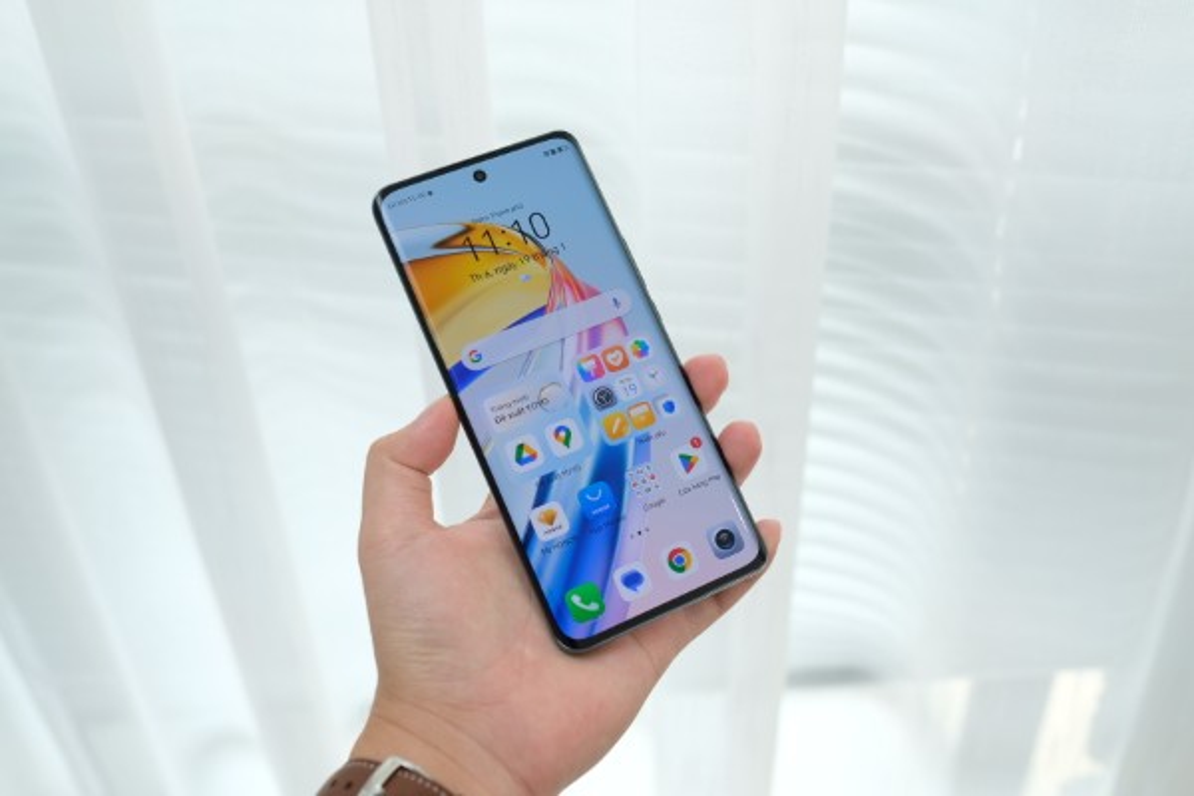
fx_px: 1161
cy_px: 398
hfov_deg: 54.4
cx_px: 597
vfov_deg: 37.9
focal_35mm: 35
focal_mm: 23
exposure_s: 1/210
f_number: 3.2
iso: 200
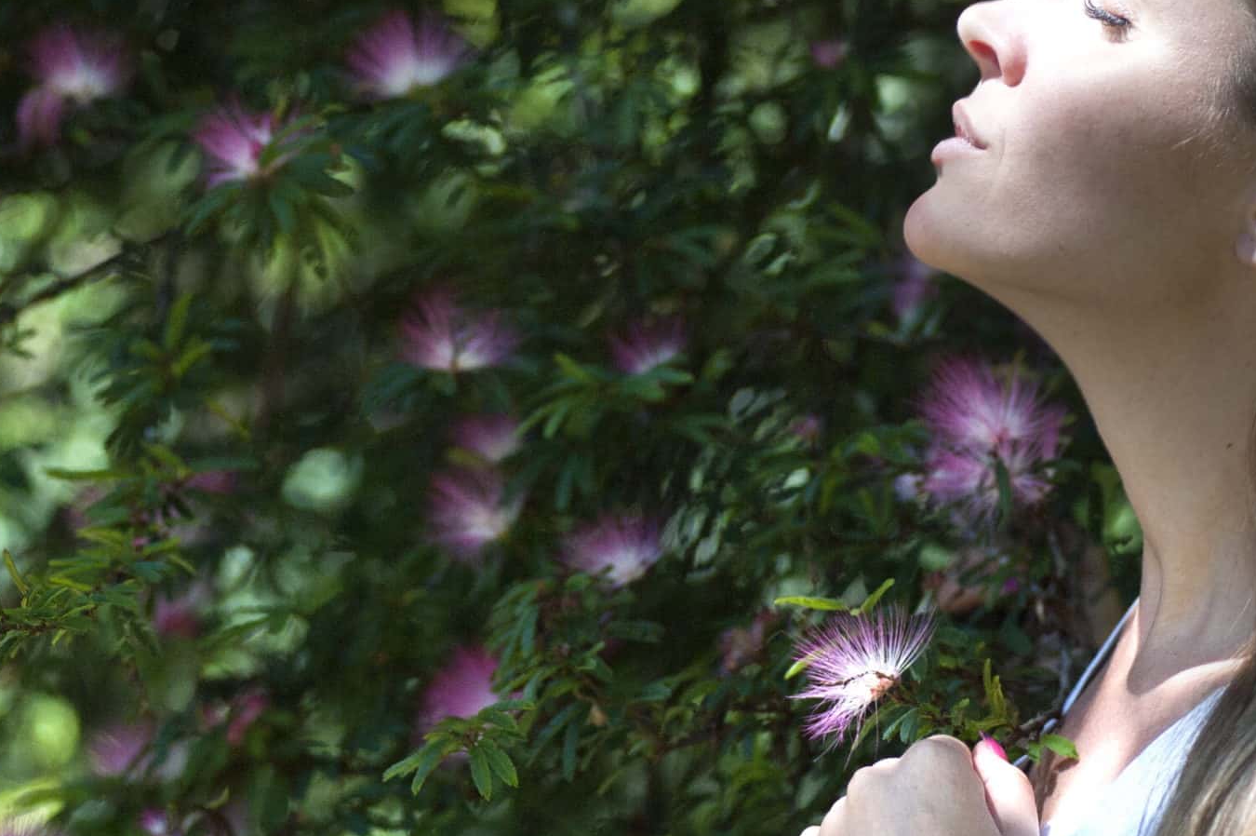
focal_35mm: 220
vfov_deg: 6.2
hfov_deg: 9.4
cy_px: 282
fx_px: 7670
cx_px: 835
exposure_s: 1/5000
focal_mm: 116
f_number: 3.2
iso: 400
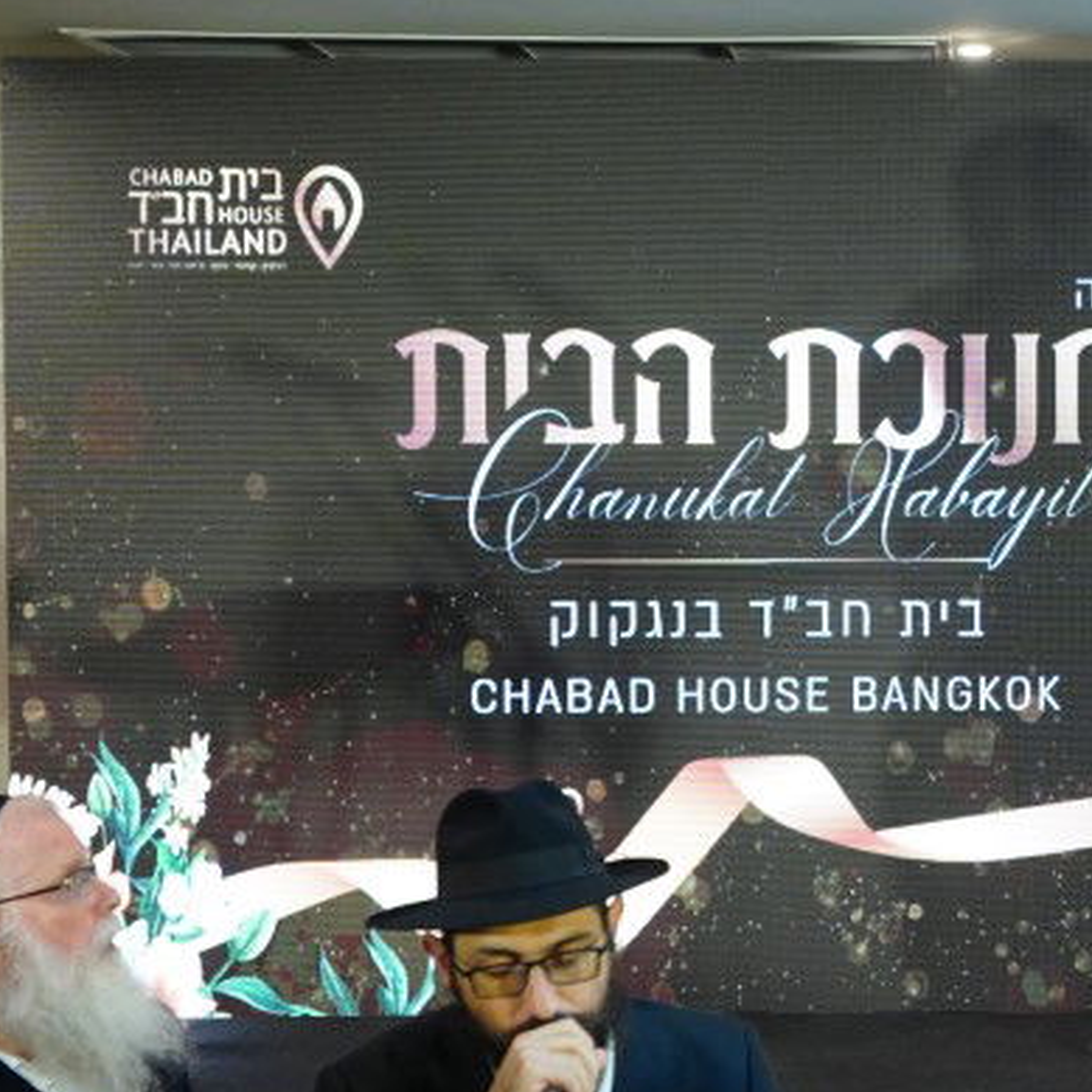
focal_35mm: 78
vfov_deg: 22.2
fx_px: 2784
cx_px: 1100
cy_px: 584
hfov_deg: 21.4
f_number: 3.5
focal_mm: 31
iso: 3200
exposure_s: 1/250
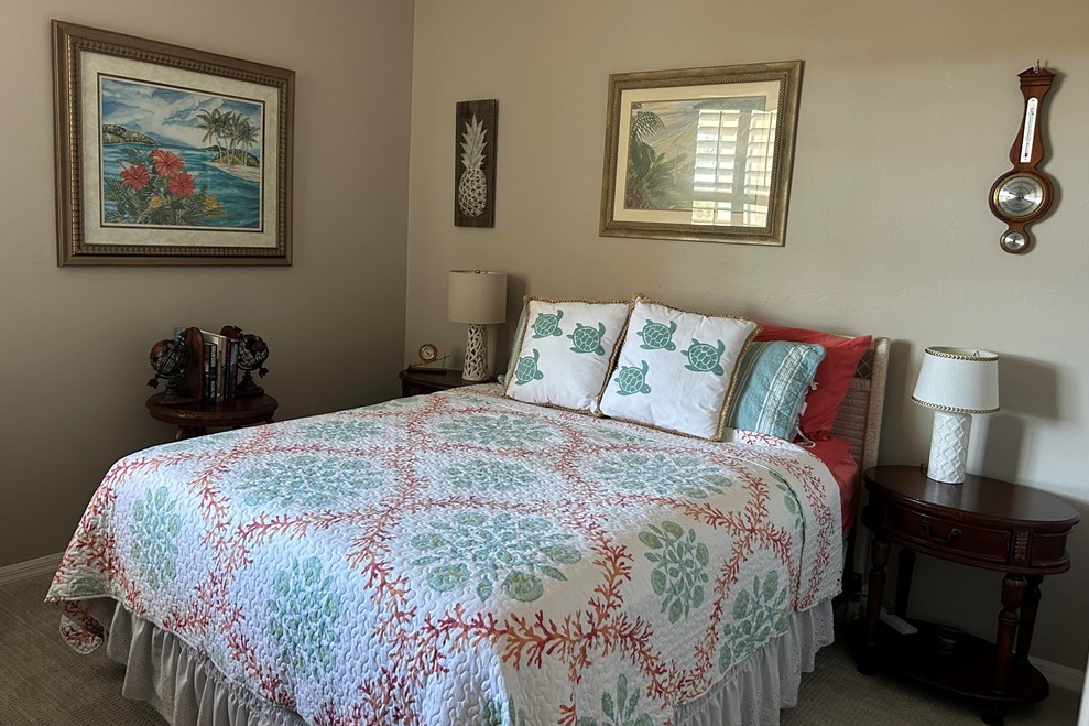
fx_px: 847
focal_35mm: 28
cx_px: 530
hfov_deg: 65.5
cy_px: 350
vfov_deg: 46.4
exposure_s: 1/60
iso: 160
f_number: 1.5
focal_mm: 5.7
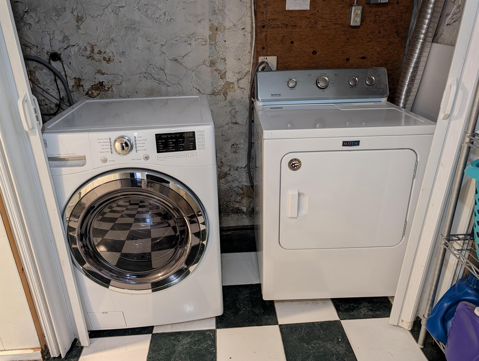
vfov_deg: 56.9
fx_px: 333
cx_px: 240
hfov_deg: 71.5
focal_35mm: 24
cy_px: 180
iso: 36
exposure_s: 1/20
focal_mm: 6.9
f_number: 1.68
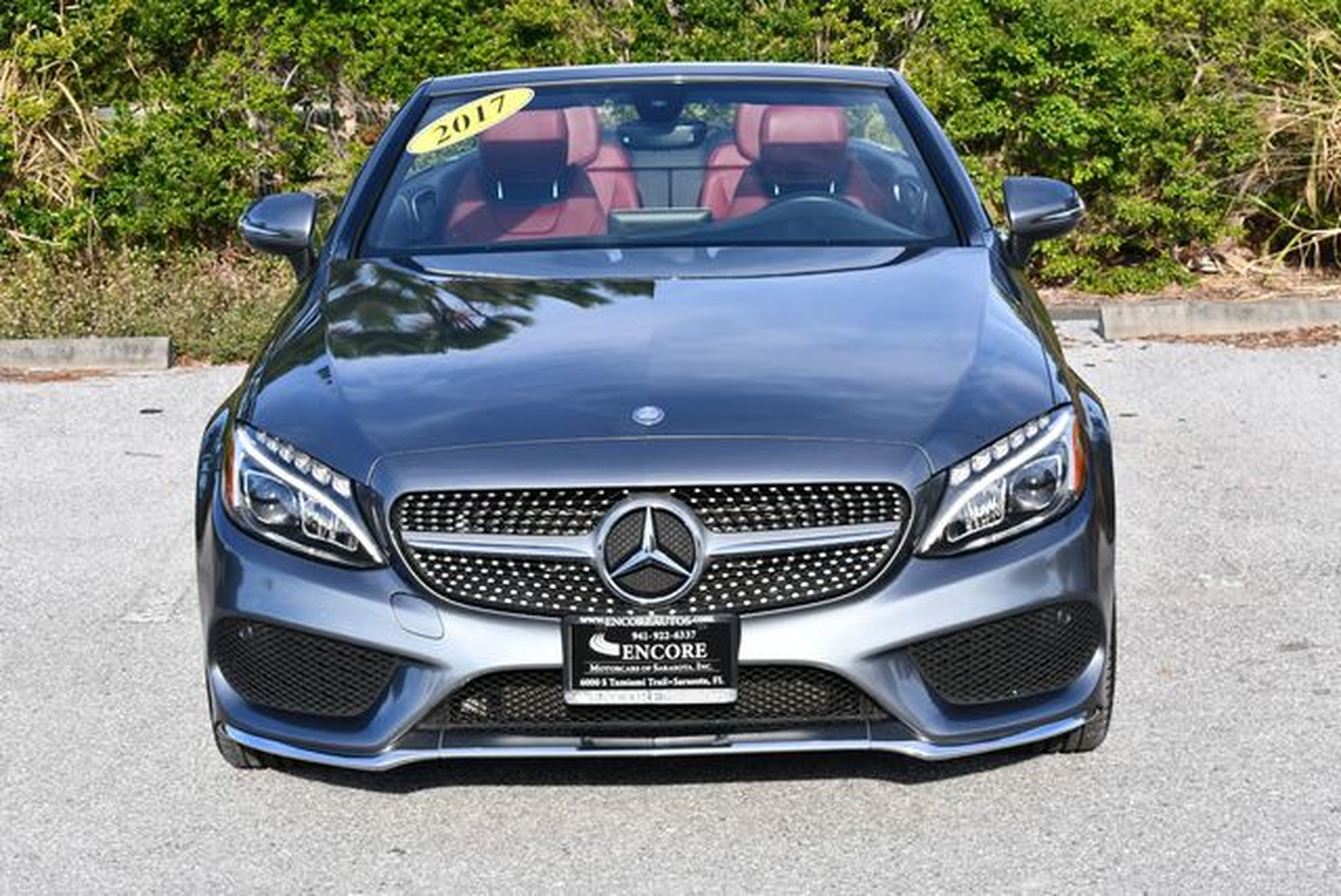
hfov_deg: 26.6
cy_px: 448
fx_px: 2834
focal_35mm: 76
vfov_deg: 18.0
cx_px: 670
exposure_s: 1/250
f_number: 8
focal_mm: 38
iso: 180
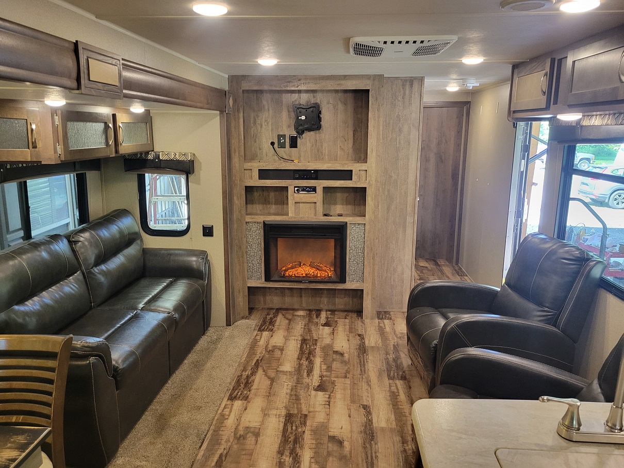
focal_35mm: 26
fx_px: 469
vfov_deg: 53.1
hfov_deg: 67.3
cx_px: 312
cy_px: 234
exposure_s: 1/40
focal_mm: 5.4
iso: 500
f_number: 1.8
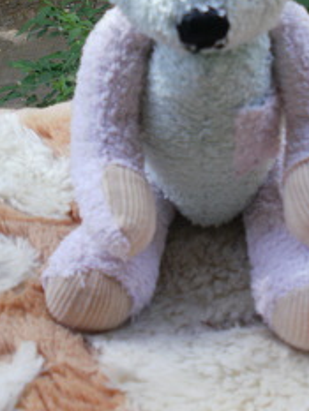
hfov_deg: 20.4
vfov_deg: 26.3
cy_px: 60
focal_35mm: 72
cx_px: 210
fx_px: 856
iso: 100
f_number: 3.5
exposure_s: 1/100
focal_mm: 6.3
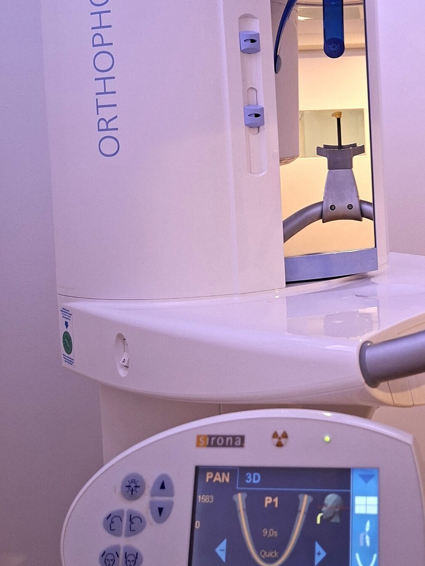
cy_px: 167
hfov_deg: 33.5
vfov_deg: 44.7
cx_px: 375
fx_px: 671
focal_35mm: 41
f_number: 1.8
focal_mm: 5.54
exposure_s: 1/40
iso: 250
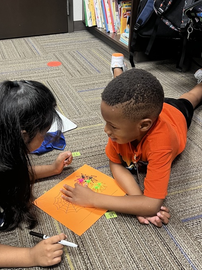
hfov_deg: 35.7
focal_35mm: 40
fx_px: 311
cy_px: 145
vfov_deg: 46.8
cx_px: 75
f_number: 1.6
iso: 200
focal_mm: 5.1
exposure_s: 1/60
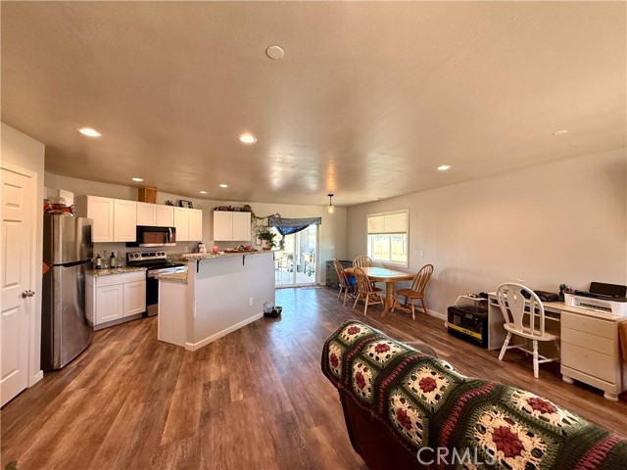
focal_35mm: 14
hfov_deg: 102.1
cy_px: 235
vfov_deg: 85.7
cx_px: 314
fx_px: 254
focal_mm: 2.22
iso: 160
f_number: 2.2
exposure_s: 1/120
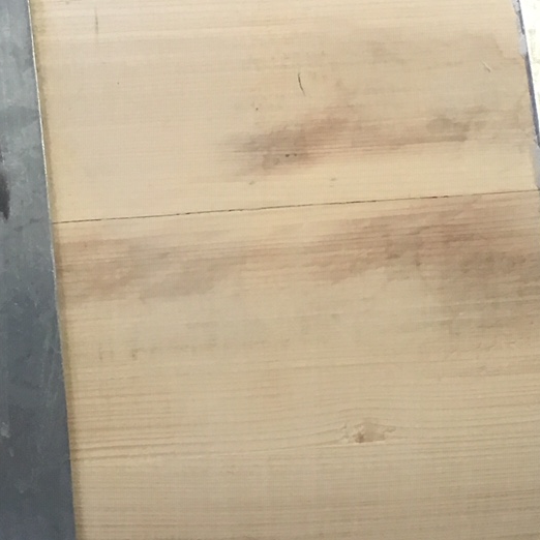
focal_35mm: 99
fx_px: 1747
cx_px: 214
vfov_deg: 17.6
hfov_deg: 17.6
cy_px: 319
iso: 100
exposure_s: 1/33
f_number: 2.2
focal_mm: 4.15
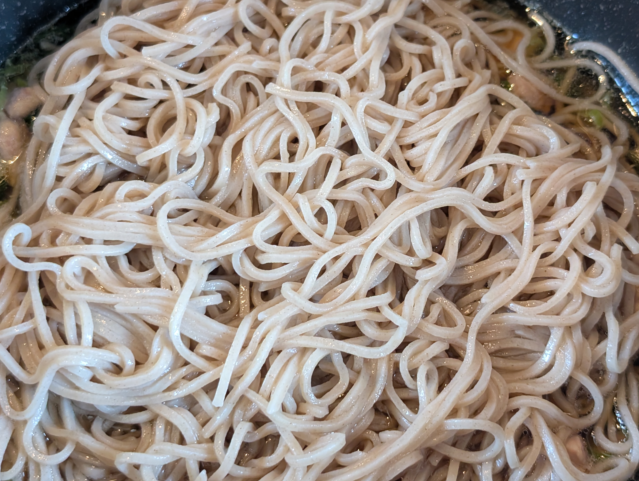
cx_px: 307
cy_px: 228
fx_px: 998
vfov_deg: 27.1
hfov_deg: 35.5
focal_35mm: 54
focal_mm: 6.9
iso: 759
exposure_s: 1/120
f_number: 1.68
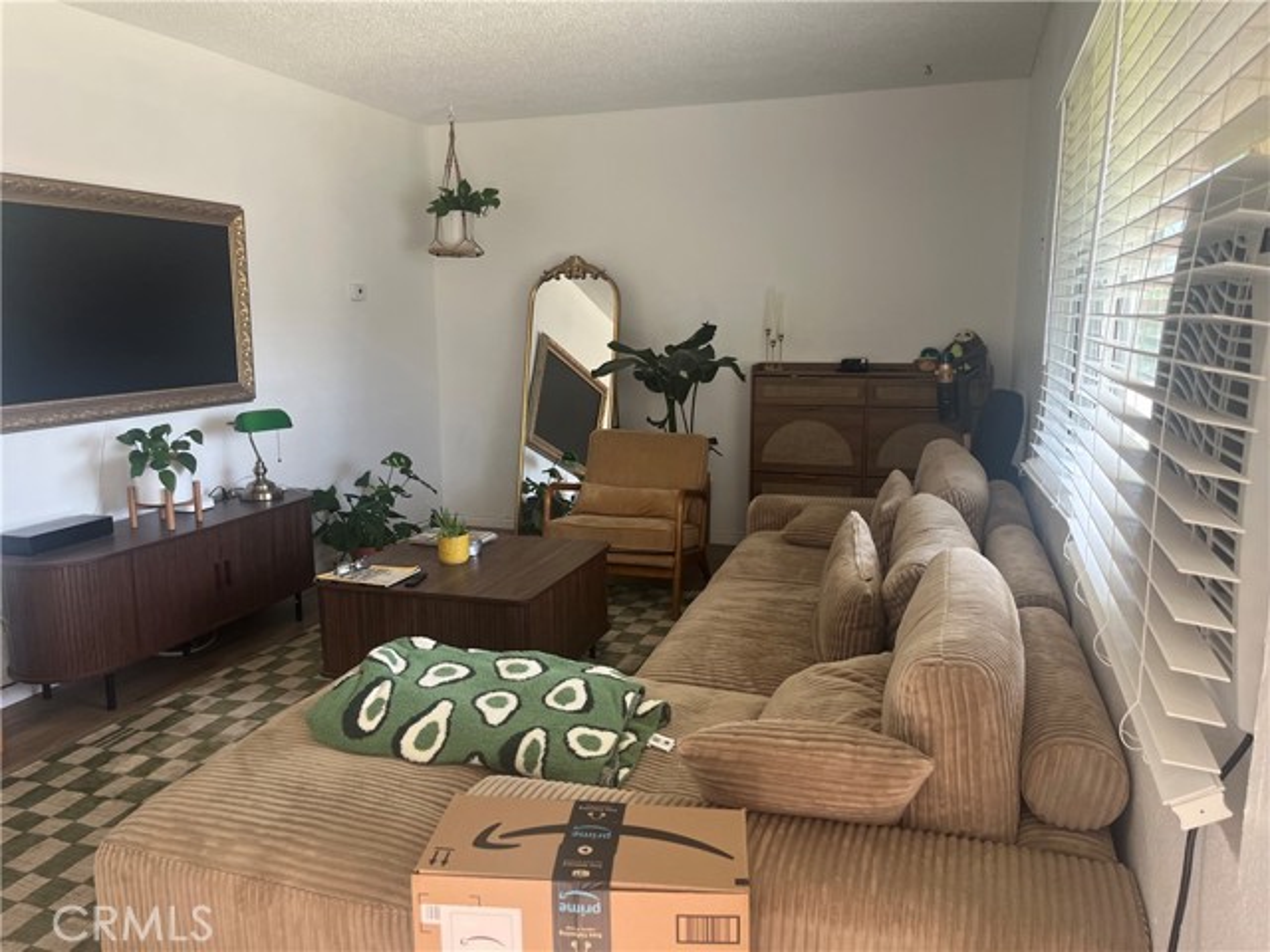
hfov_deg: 67.3
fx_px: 954
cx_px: 635
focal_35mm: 26
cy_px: 476
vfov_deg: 53.1
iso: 125
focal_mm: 5.1
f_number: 1.6
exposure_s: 1/121
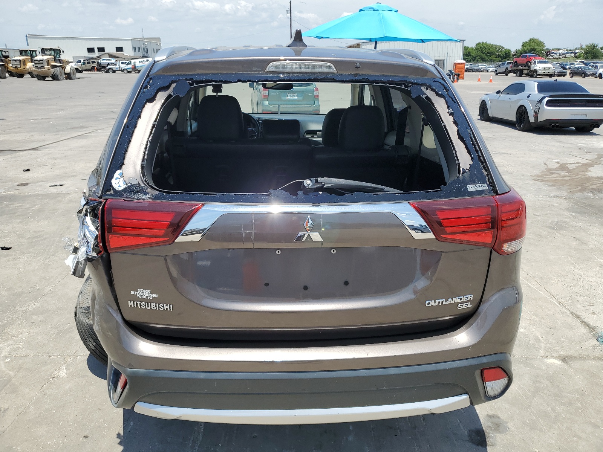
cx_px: 302
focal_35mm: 26
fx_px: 453
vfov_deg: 53.1
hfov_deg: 67.3
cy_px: 226
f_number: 1.5
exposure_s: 1/2500
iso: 50
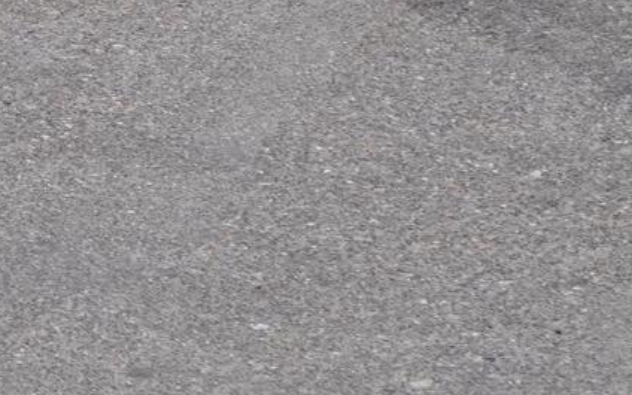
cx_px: -341
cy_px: -557
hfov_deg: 6.4
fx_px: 5563
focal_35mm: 323
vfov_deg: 4.0
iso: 400
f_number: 6.3
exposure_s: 1/80
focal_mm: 70
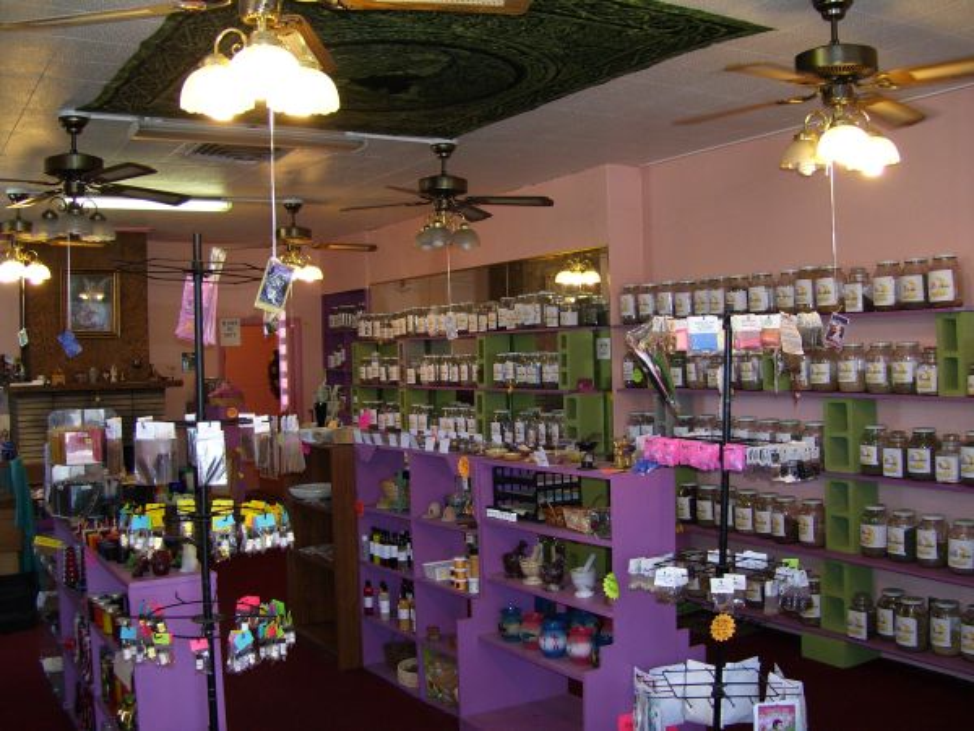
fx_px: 1041
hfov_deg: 50.1
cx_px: 487
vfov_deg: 38.7
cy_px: 366
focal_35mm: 37
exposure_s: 1/60
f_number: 2.7
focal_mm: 6
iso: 125
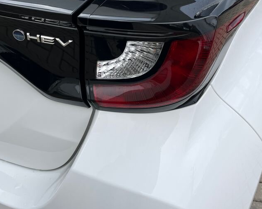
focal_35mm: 41
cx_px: 123
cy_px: 68
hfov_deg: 44.8
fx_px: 318
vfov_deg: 36.1
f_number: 1.6
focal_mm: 5.1
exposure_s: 1/975
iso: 50
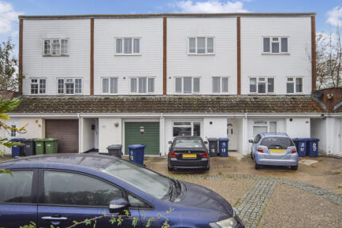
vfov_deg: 55.1
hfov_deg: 76.0
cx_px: 182
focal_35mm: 23
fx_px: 218
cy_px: 119
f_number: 4.8
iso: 100
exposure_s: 1/160
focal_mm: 14
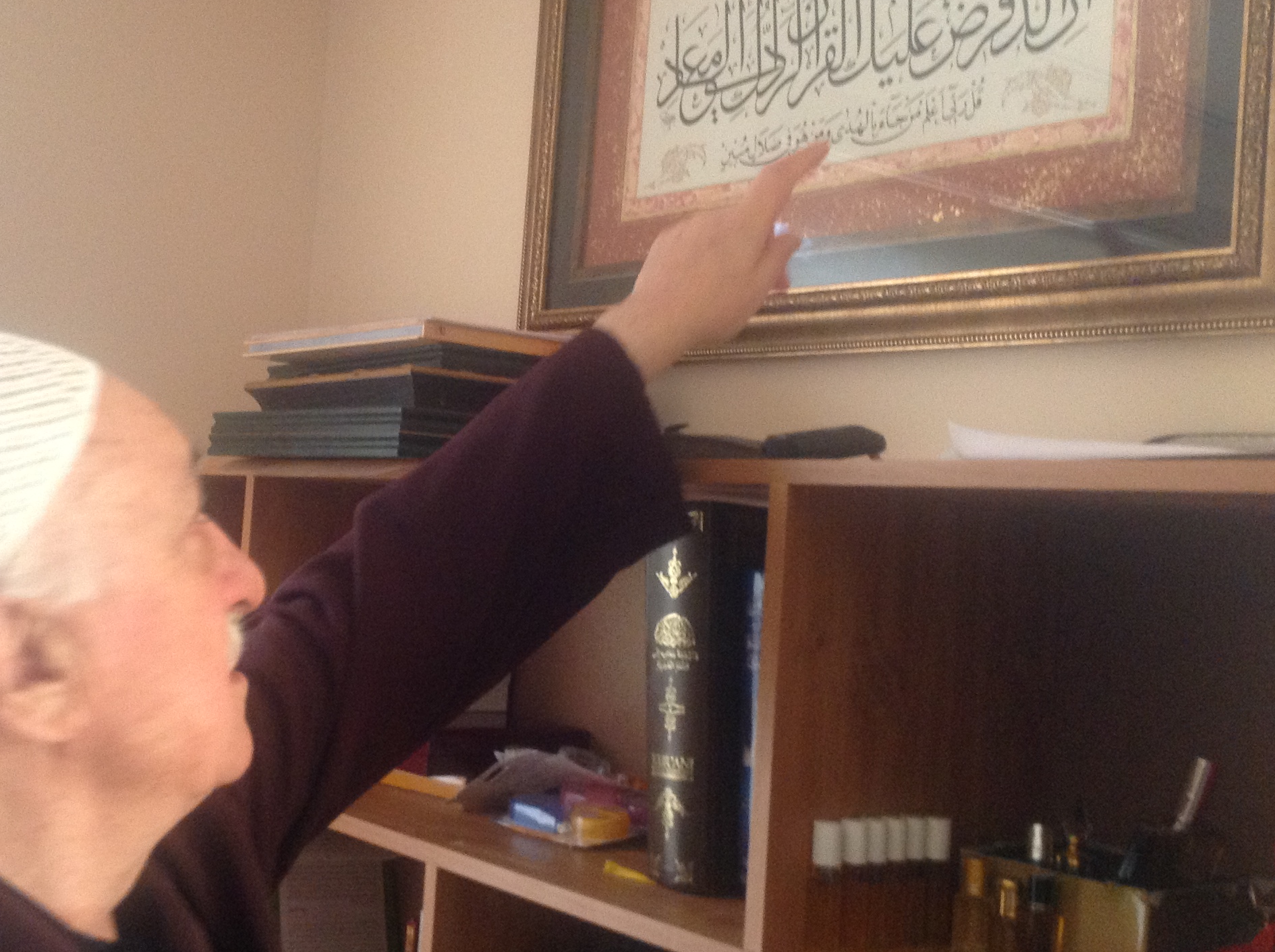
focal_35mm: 48
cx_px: 480
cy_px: 474
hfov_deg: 39.5
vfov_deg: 30.2
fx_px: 1766
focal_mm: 4.28
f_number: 2.4
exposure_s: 1/15
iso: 250
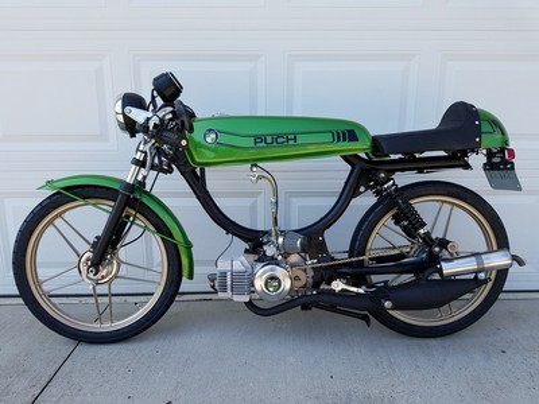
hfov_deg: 67.3
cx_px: 270
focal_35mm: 26
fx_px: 405
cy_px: 202
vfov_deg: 53.1
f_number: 1.7
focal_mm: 4.2
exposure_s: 1/996
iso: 50
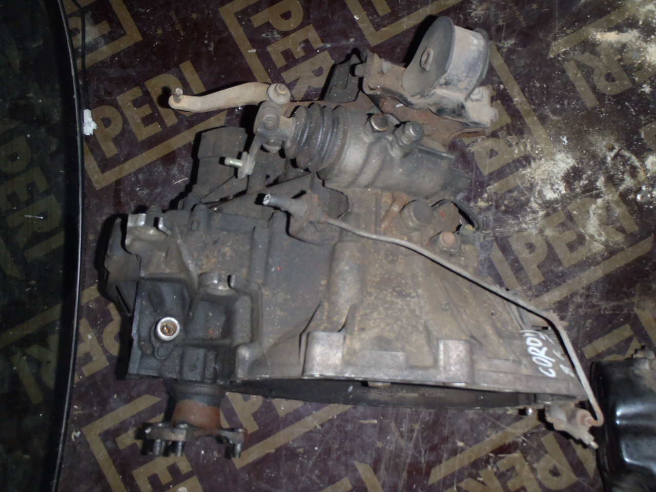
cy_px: 246
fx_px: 531
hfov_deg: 63.4
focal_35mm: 28
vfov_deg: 49.7
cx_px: 328
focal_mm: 5
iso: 160
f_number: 3.9
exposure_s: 1/30
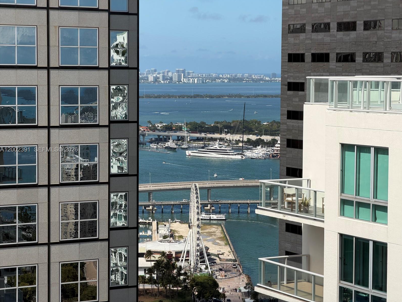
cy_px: 150
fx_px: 1173
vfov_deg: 14.6
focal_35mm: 101
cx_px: 202
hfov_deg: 19.4
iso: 25
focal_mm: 16.89
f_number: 2.8
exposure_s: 1/638
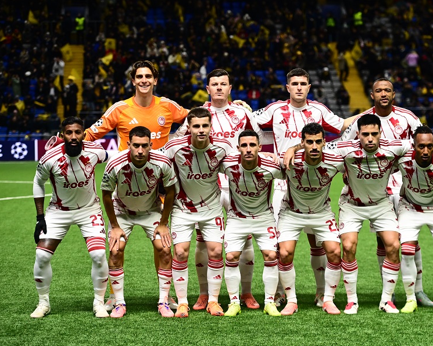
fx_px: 1628
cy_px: 173
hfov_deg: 15.1
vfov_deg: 12.1
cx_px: 249
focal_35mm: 127
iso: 2500
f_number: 3.2
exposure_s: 1/1000
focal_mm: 112
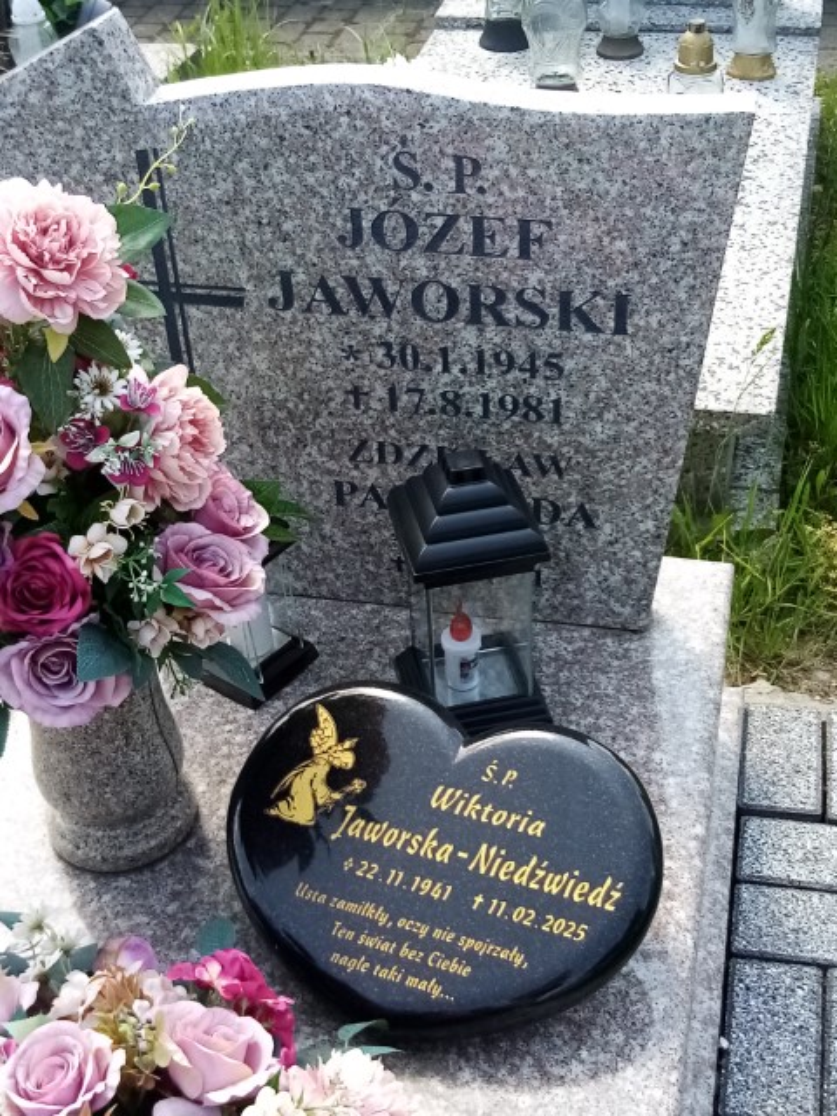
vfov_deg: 67.3
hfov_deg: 53.1
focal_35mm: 26
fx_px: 838
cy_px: 558
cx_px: 418
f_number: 1.8
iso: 107
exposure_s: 1/412
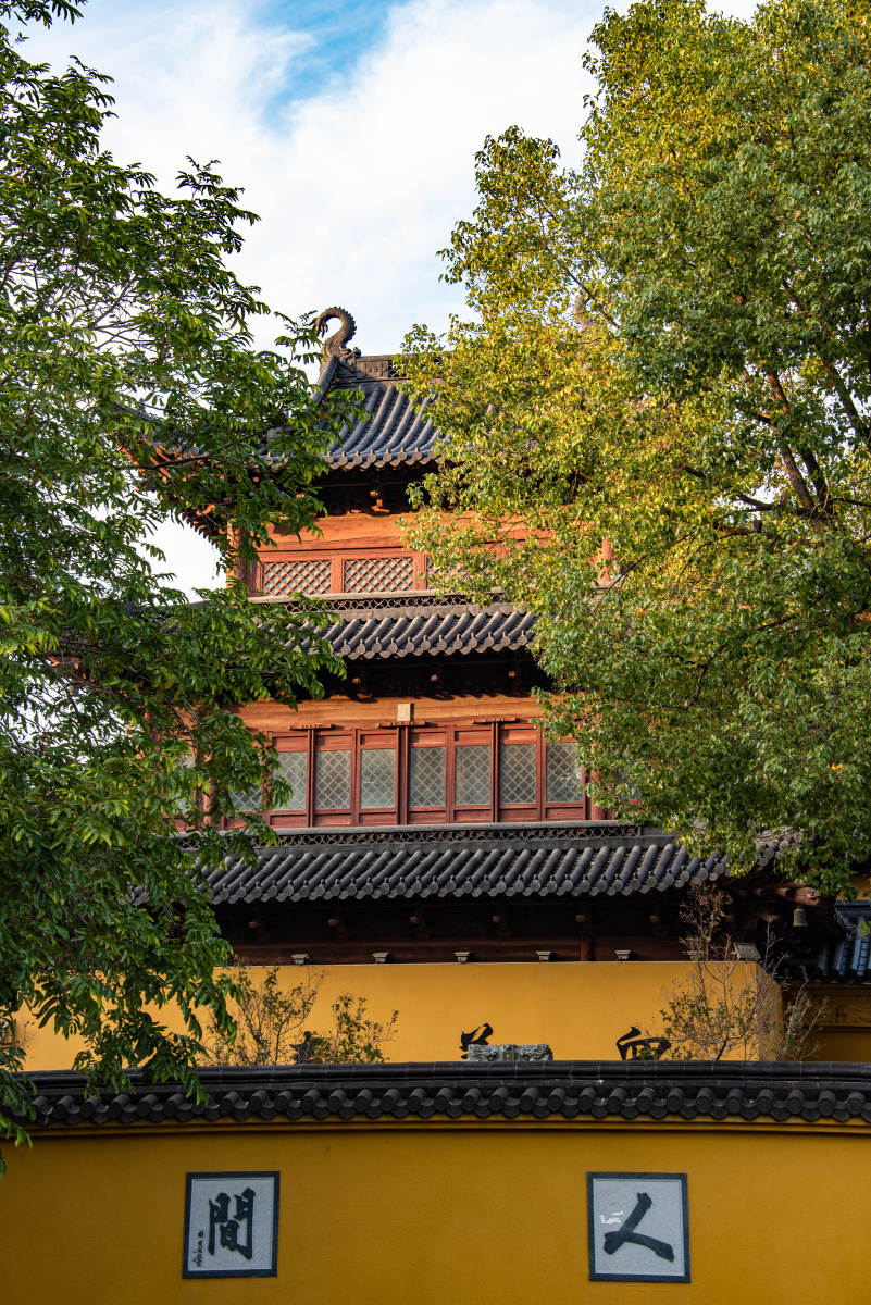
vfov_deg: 28.1
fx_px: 2611
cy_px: 652
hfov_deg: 18.9
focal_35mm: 72
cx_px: 436
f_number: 8
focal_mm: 72
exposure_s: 1/80
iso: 250
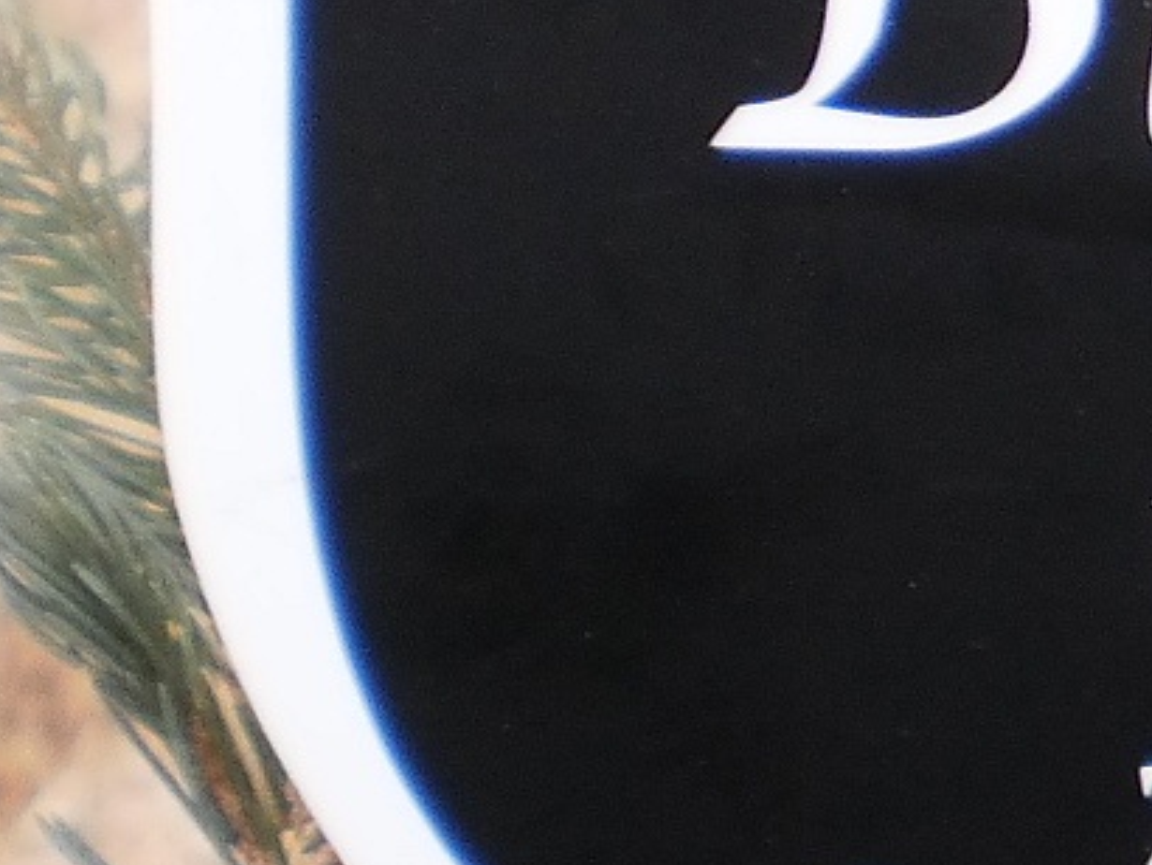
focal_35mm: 174
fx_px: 5794
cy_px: -261
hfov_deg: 10.7
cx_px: 1970
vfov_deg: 8.4
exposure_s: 1/30
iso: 125
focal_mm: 6.3
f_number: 3.1
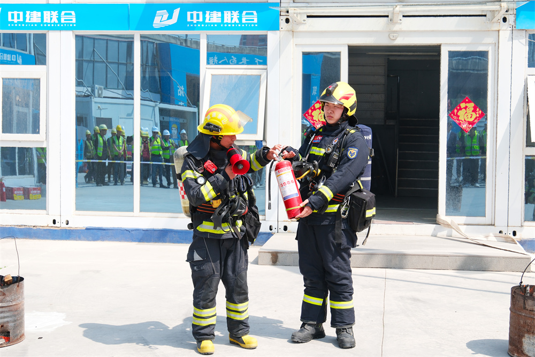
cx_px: 268
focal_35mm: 46
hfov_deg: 42.8
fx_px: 683
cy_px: 178
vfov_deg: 29.2
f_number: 4
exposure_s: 1/800
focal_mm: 30.7
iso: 160
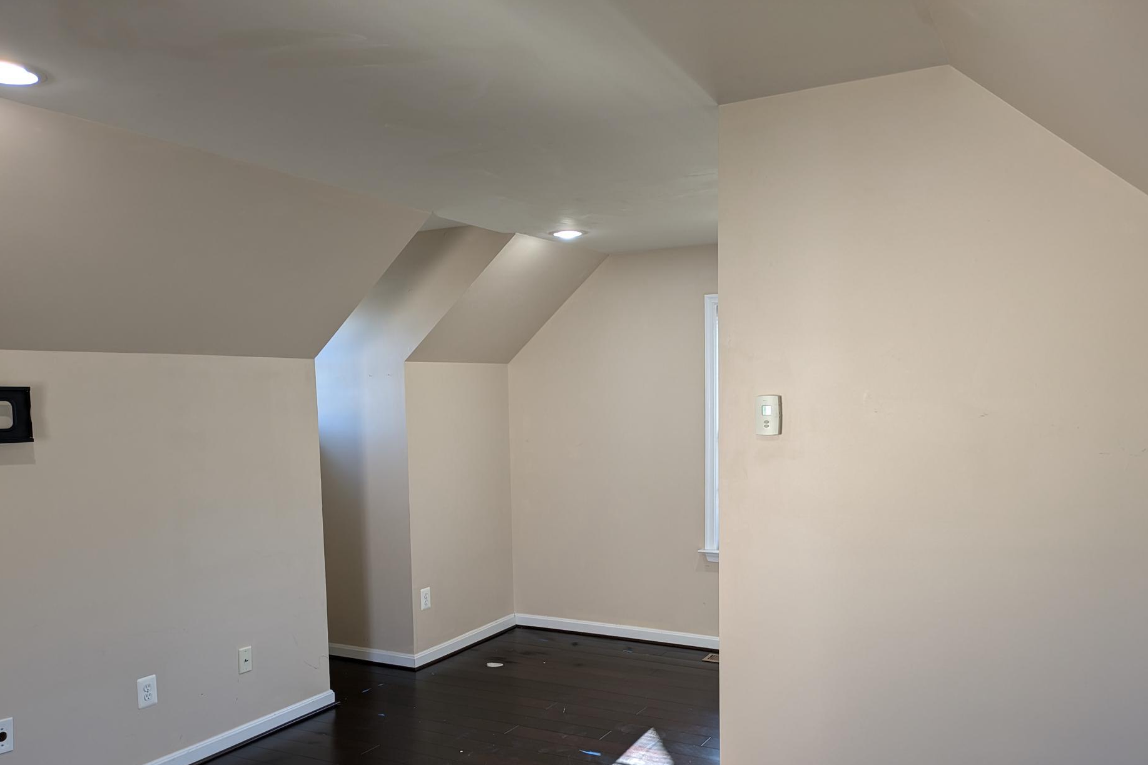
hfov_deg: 63.7
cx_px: 587
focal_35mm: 29
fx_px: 925
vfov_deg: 44.6
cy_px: 479
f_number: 1.89
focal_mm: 5.43
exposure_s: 1/60
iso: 51
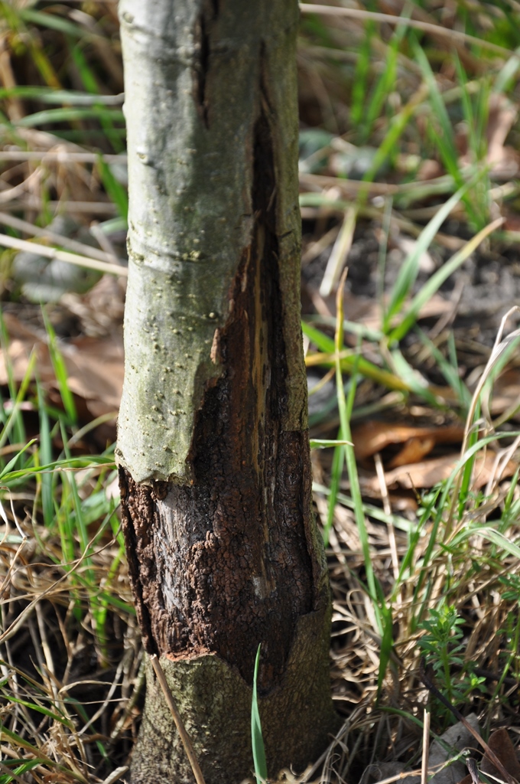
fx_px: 3422
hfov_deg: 8.7
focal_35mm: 158
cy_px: 392
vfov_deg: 13.1
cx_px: 260
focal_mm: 105
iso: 200
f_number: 7.1
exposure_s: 1/200
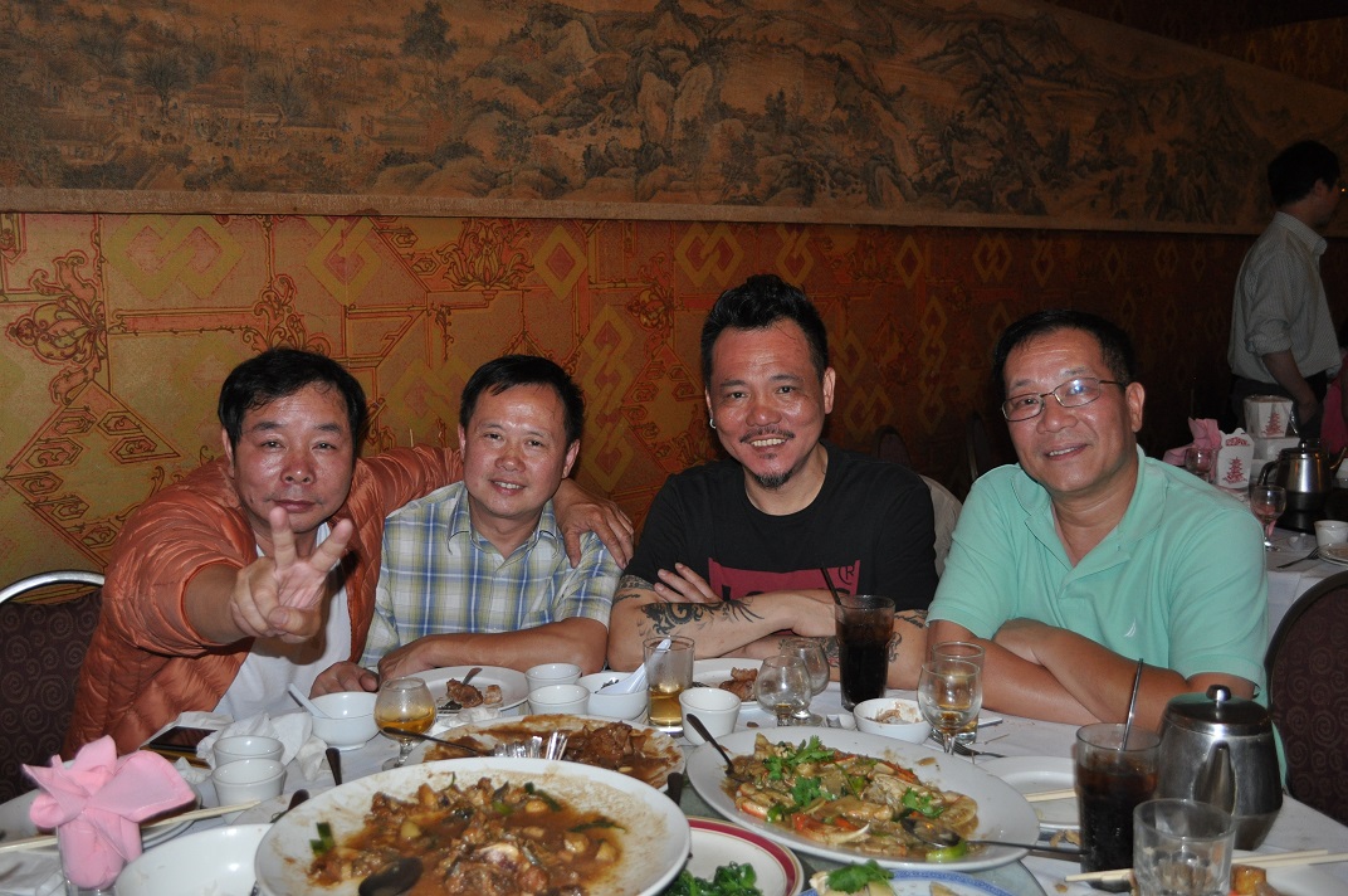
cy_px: 448
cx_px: 674
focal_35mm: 36
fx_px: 1346
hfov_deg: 53.2
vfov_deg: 36.8
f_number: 4
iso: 800
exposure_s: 1/60
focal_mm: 24
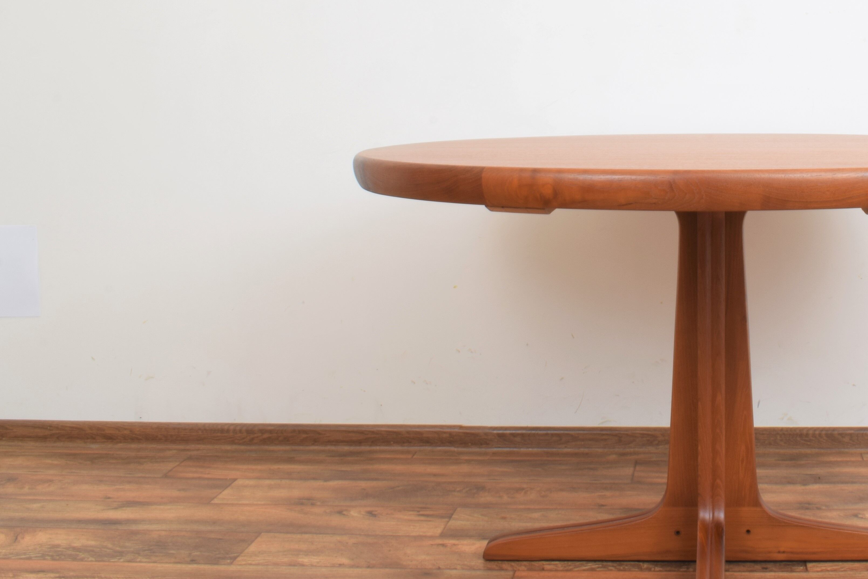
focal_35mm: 56
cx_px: 719
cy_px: 125
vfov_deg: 23.9
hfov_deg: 34.3
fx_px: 1350
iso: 100
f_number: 22
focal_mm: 20
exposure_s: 4
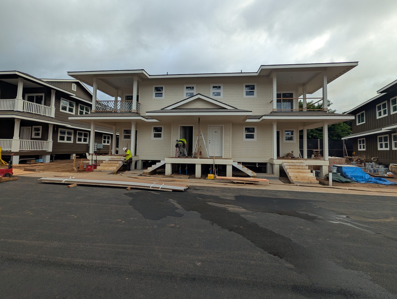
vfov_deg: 89.9
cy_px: 140
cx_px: 203
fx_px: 149
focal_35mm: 13
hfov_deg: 106.1
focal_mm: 2.02
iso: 51
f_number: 1.7
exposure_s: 1/960
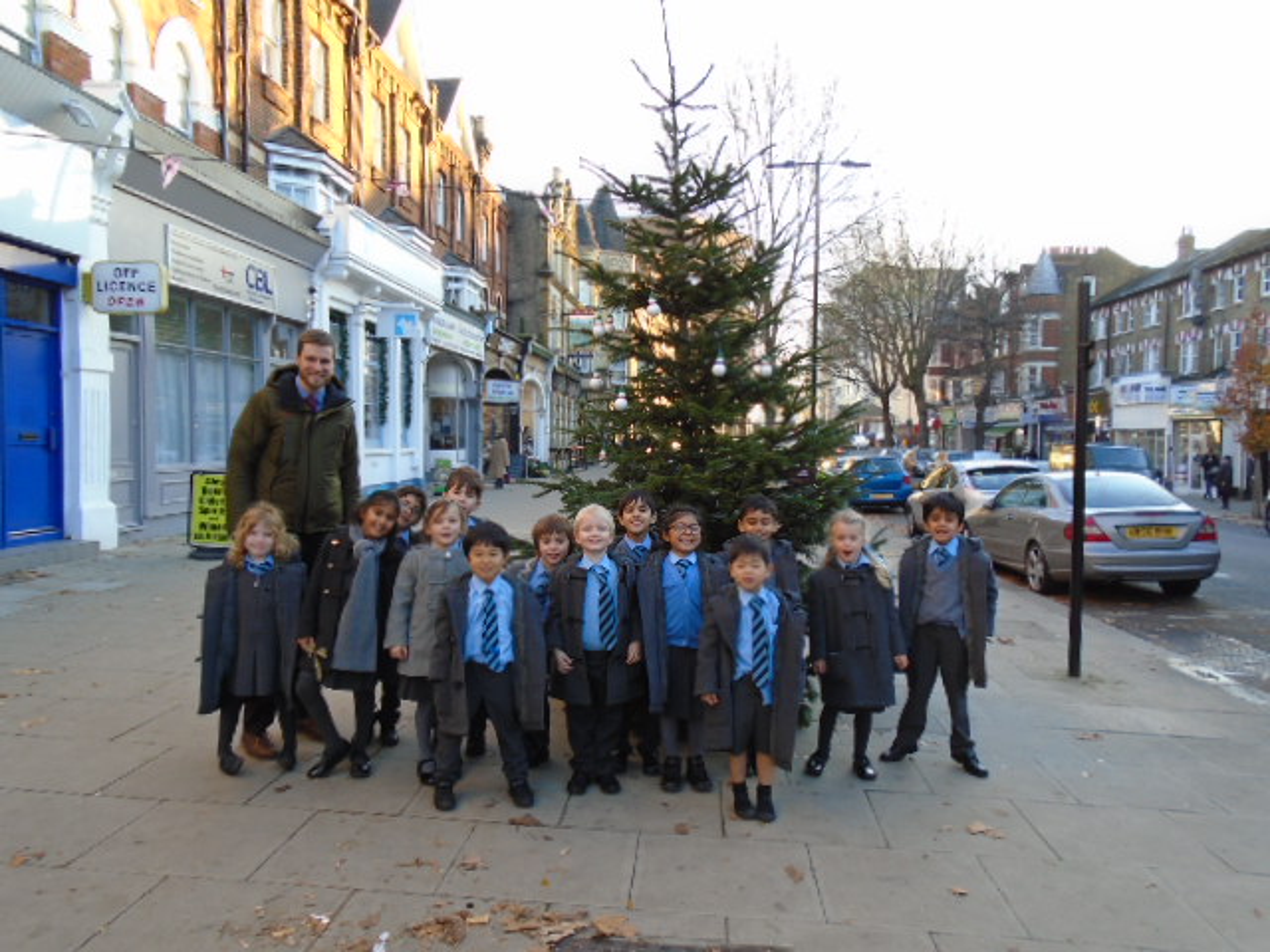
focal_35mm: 26
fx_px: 954
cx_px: 635
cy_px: 476
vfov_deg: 53.1
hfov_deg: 67.3
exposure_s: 1/60
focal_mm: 4.6
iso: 100
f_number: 3.2
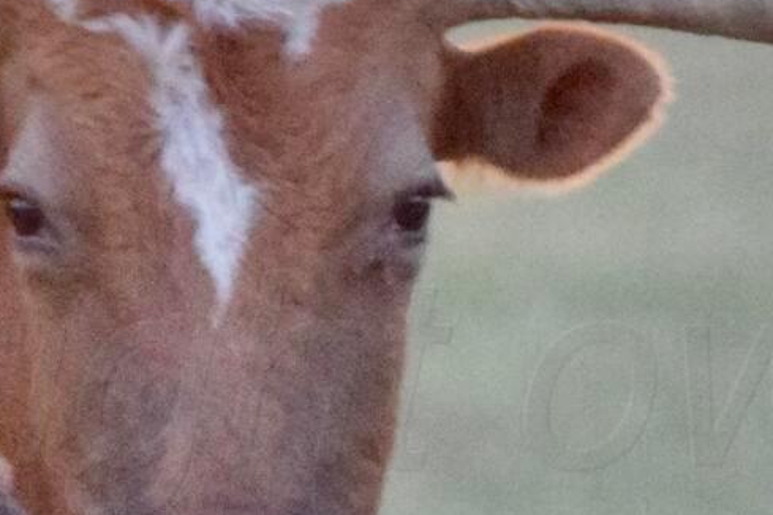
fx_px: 39506
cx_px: 387
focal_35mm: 1840
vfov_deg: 0.7
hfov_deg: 1.1
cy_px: 393
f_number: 5.6
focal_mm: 200
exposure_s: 1/320
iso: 6400
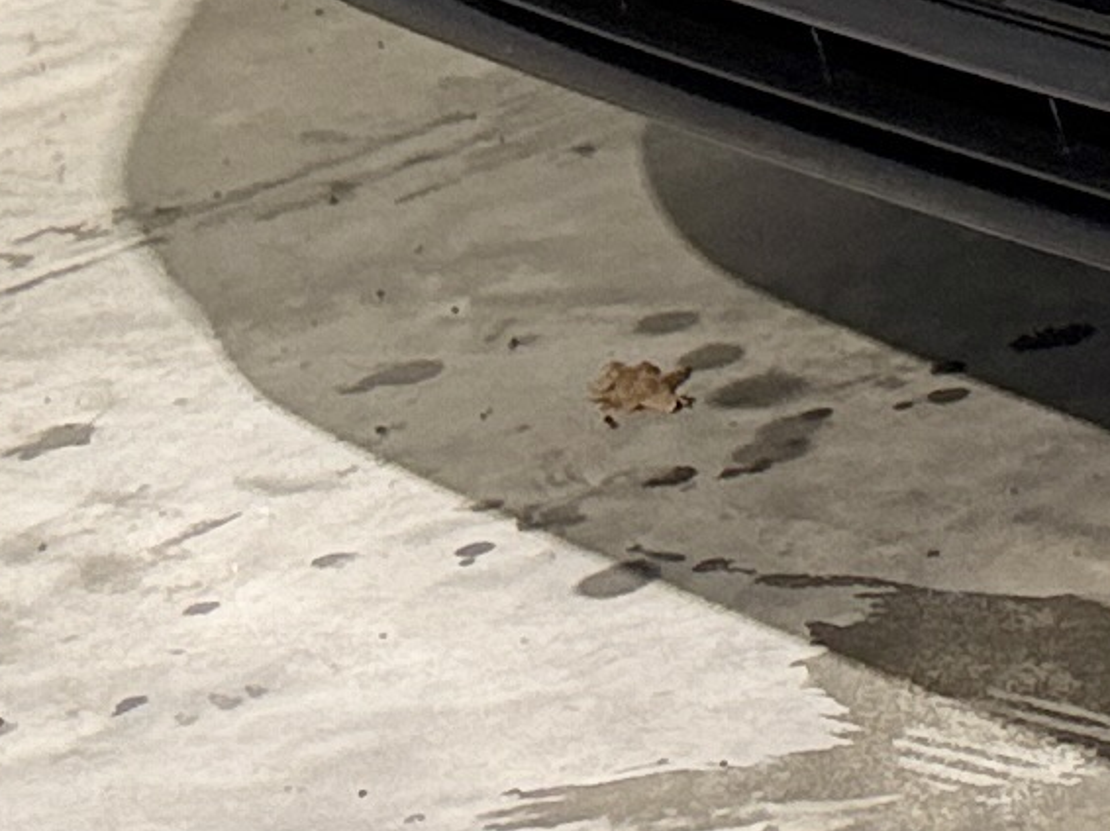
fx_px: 5481
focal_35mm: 171
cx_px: 3265
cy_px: -1186
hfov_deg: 9.3
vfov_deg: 8.0
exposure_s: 1/50
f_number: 1.78
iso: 250
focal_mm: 6.76
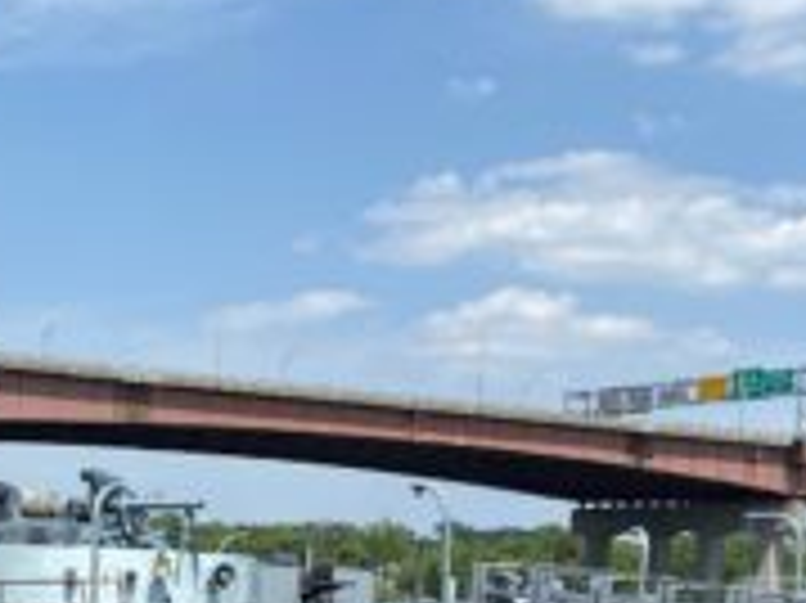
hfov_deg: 22.3
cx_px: 203
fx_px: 2024
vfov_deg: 16.4
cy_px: 666
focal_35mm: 87
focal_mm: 4.25
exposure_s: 1/3125
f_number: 1.8
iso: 32
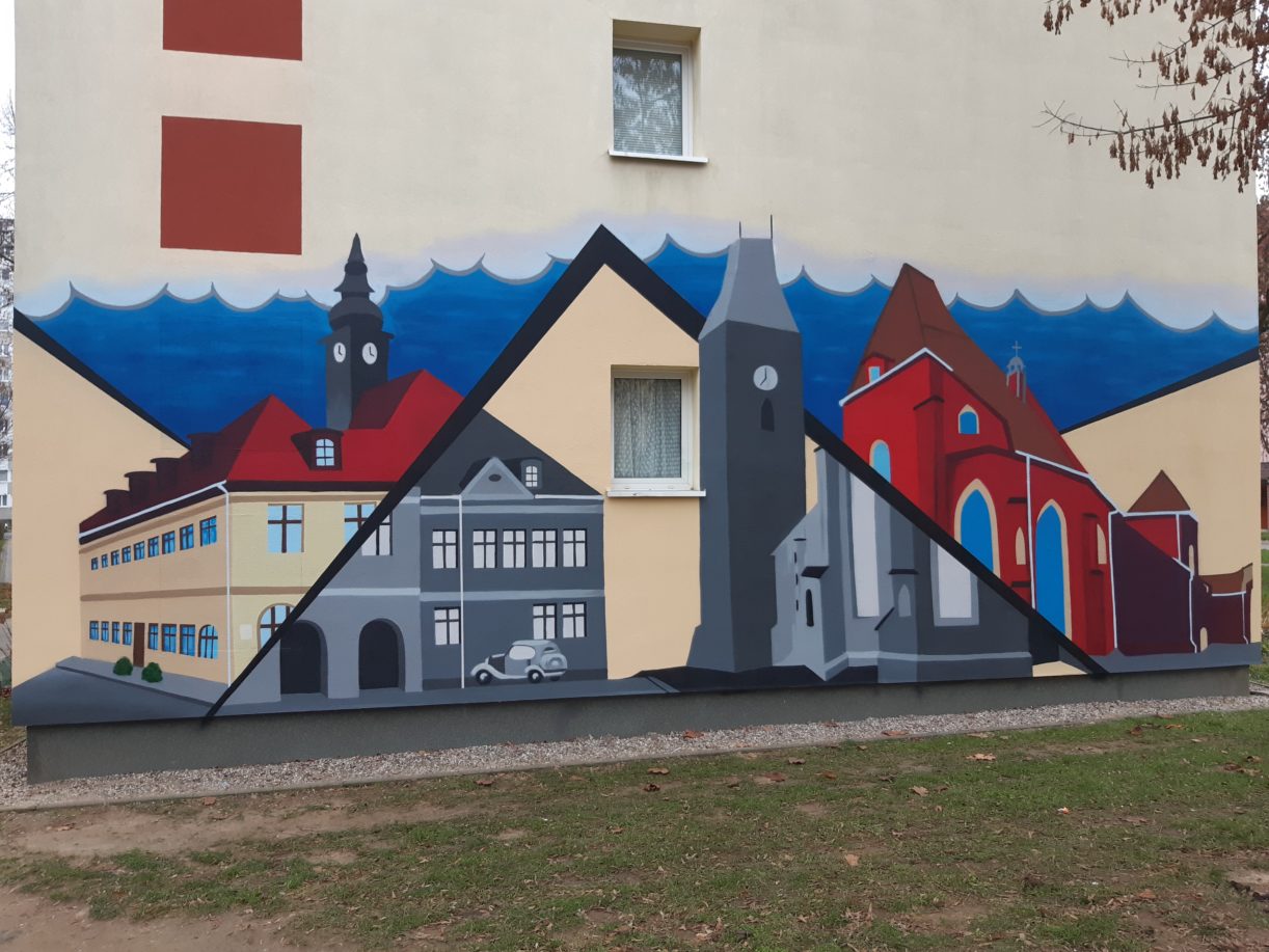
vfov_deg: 53.1
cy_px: 476
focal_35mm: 26
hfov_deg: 67.3
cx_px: 634
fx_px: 953
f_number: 1.7
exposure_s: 1/50
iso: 80
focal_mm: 3.92
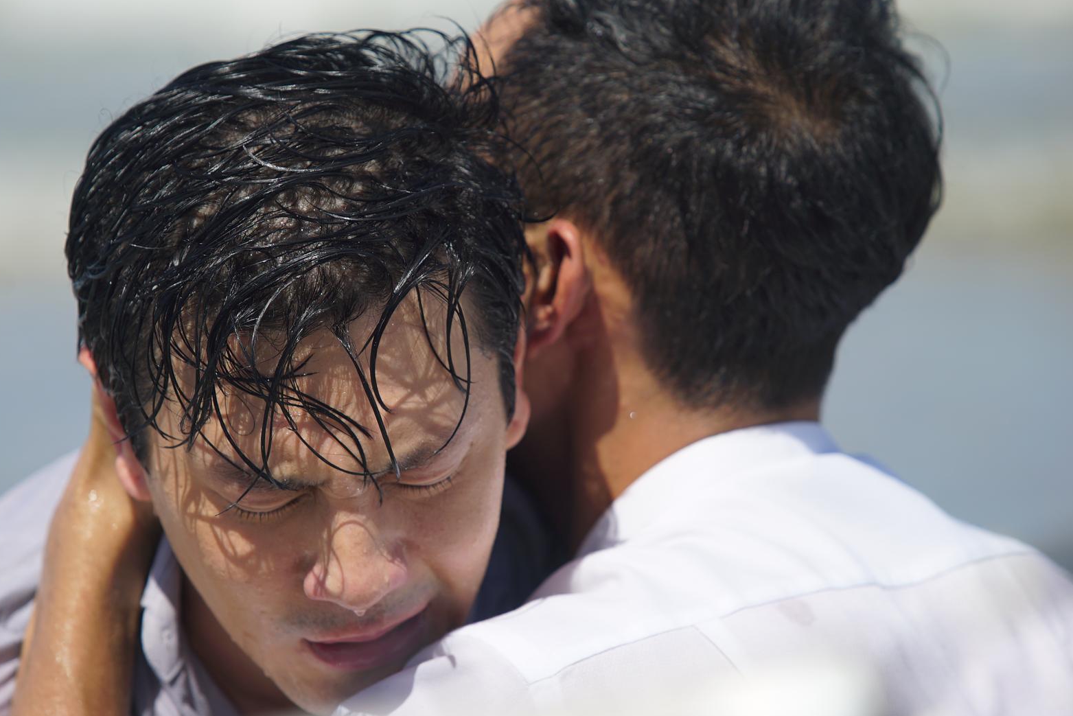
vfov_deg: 5.4
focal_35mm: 256
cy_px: 311
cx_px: 478
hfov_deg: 8.0
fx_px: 7632
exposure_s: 1/1000
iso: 100
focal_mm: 200
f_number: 4.5
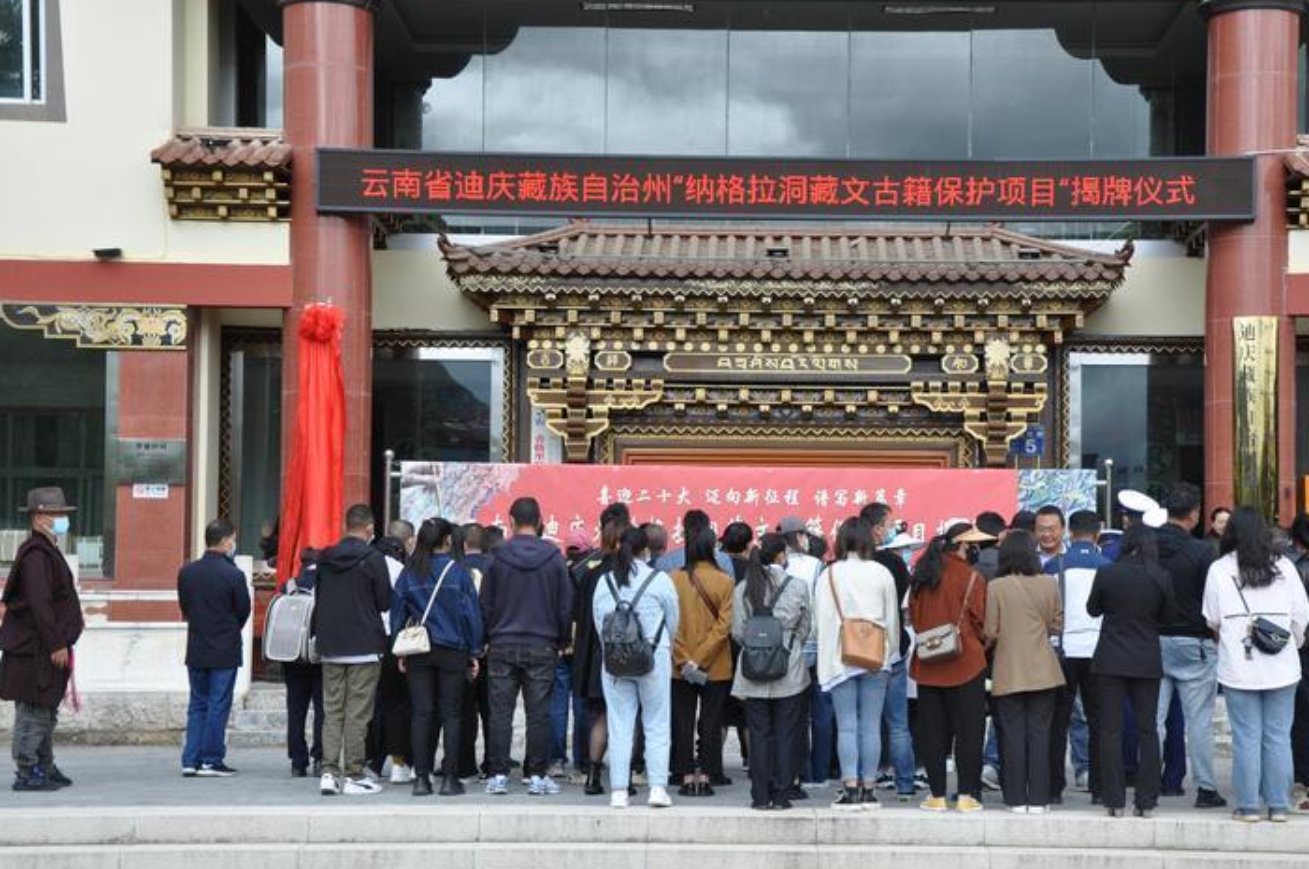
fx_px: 2615
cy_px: 476
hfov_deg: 28.1
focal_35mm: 72
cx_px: 741
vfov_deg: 18.9
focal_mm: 42
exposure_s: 1/250
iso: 200
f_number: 8
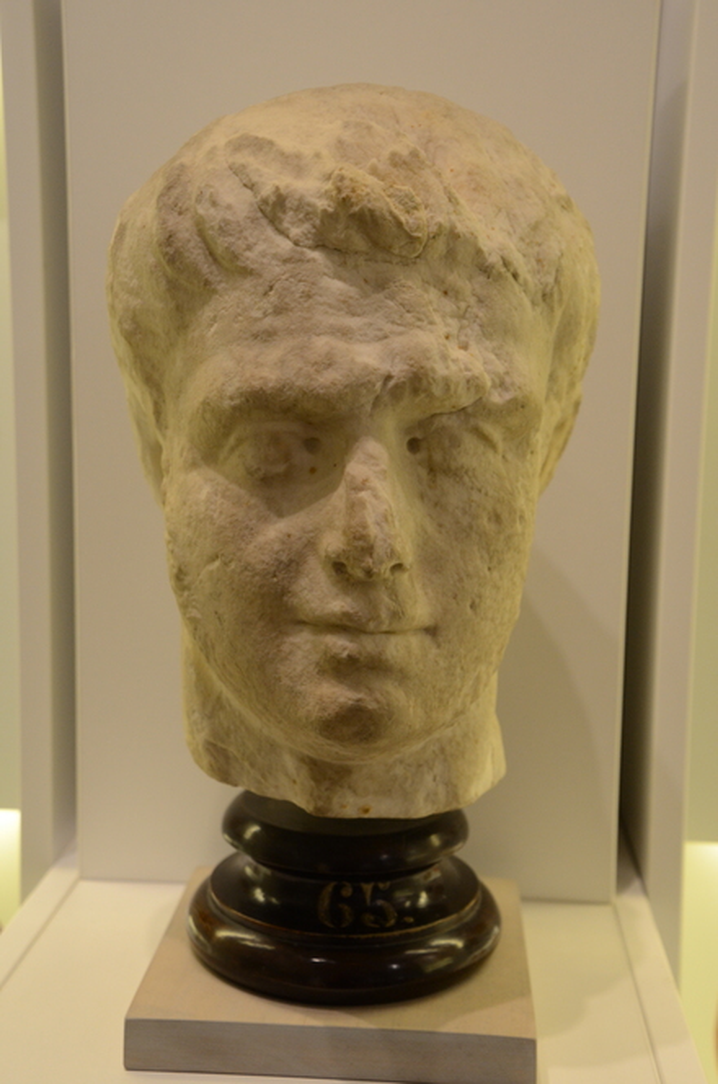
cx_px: 359
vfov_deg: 42.4
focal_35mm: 46
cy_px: 542
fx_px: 1397
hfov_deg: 28.8
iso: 1000
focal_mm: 31
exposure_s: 1/80
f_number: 4.5
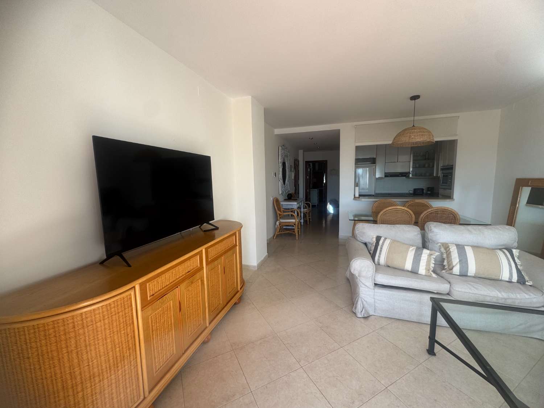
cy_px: 204
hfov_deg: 102.1
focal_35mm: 14
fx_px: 220
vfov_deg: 85.7
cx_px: 272
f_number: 2.2
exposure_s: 1/99
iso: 40
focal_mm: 2.22
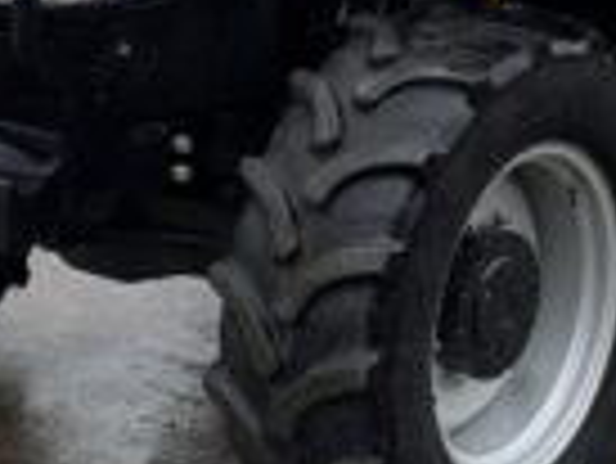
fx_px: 2404
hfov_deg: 14.6
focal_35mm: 135
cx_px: 234
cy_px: -135
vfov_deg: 10.8
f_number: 1.8
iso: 25
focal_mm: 3
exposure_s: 1/122
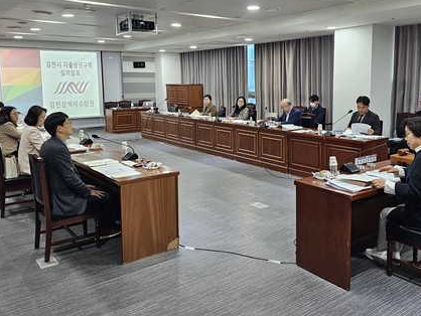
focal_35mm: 33
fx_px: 402
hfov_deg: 55.0
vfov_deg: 42.7
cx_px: 251
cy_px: 124
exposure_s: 1/60
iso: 125
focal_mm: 6.3
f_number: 1.7
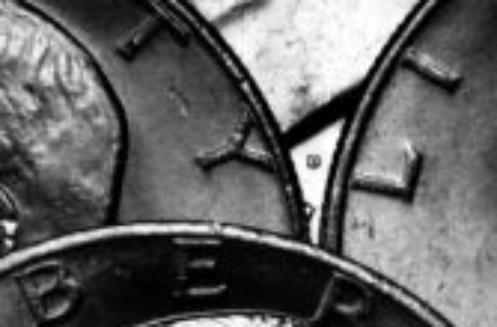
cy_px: 685
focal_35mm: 622
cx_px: 497
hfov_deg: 3.3
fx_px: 8555
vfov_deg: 2.2
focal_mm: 90
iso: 100
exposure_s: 1/2.5
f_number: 40
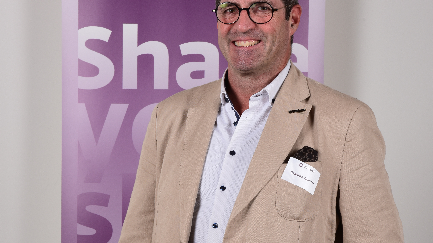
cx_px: 216
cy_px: 179
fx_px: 1010
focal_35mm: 88
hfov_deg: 24.2
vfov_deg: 13.7
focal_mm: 56
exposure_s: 1/125
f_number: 13
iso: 250
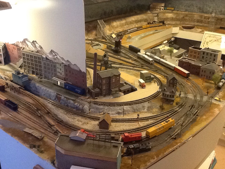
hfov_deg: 42.9
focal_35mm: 44
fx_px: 286
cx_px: 112
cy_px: 84
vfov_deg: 32.9
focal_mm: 2.03
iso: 250
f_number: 2.4
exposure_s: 1/33
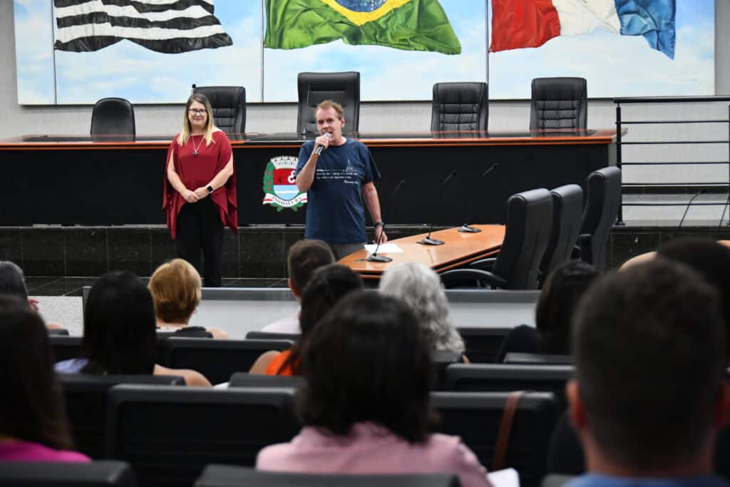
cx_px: 365
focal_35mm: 97
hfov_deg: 21.0
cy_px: 244
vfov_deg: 14.1
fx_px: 1967
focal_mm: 65
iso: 2000
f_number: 5
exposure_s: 1/125
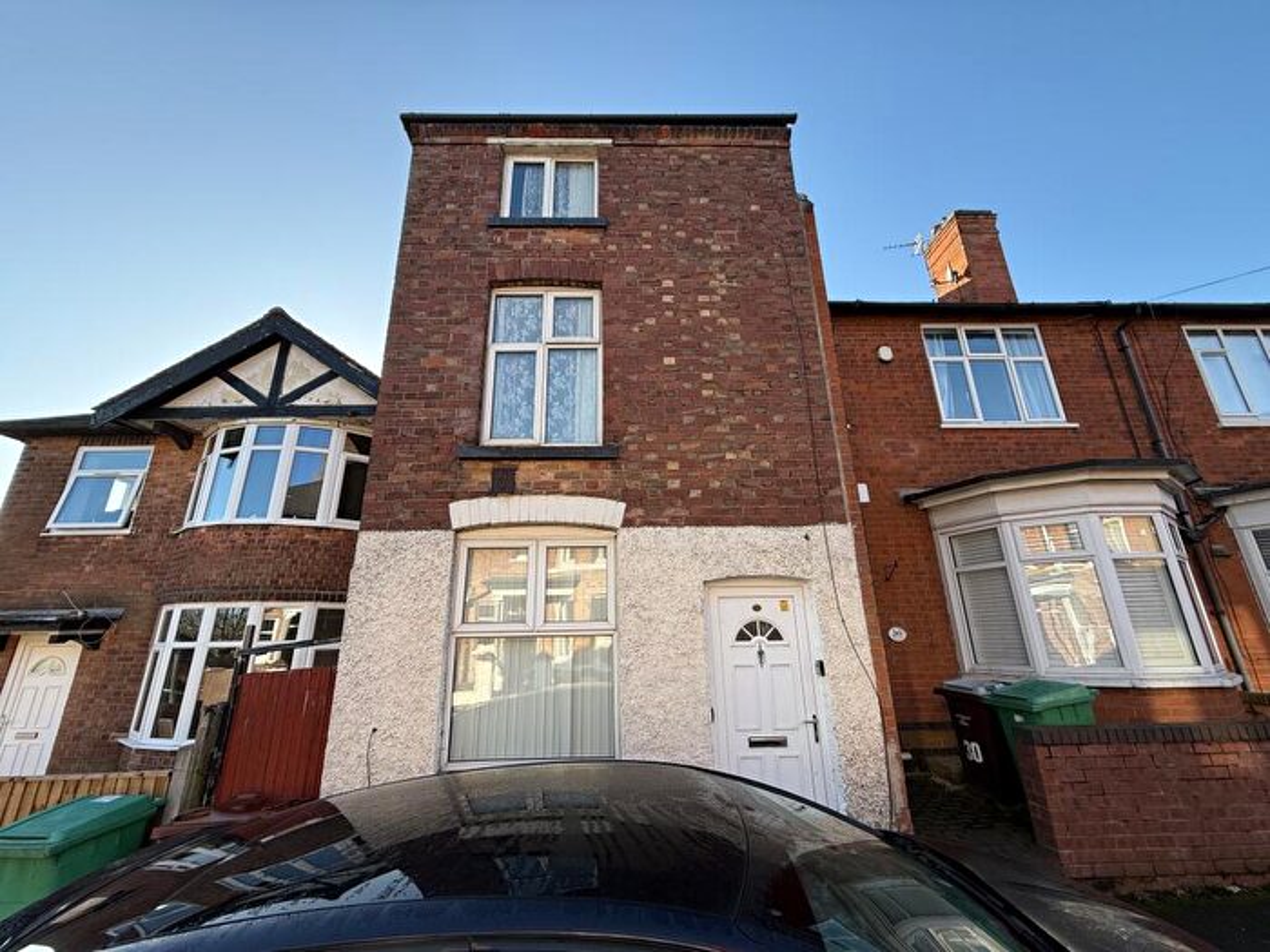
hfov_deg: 102.1
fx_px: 514
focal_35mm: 14
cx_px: 635
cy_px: 476
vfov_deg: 85.7
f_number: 2.2
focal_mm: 2.22
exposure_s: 1/390
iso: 50
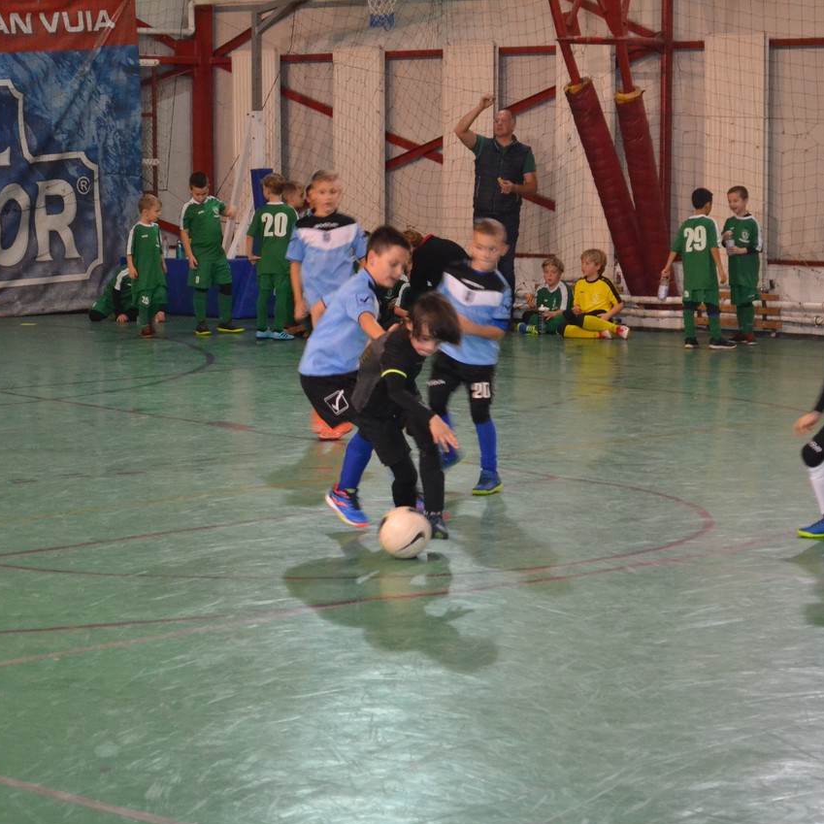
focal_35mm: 106
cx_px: 411
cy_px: 413
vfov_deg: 16.5
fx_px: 2845
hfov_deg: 16.5
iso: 2500
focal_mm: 55
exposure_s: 1/60
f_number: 5.6
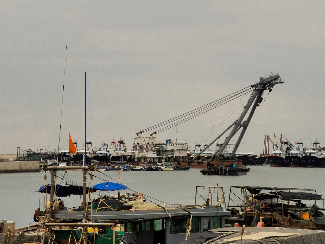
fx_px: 1221
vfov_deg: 11.4
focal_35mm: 130
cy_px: 122
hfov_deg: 15.2
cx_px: 162
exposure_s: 1/625
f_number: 2.4
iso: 50
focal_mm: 7.48
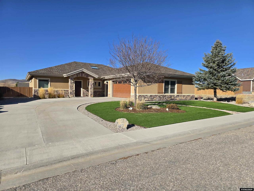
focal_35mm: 23
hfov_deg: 73.9
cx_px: 127
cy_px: 96
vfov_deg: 58.9
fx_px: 169
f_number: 1.7
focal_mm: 6.3
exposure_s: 1/1058
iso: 12
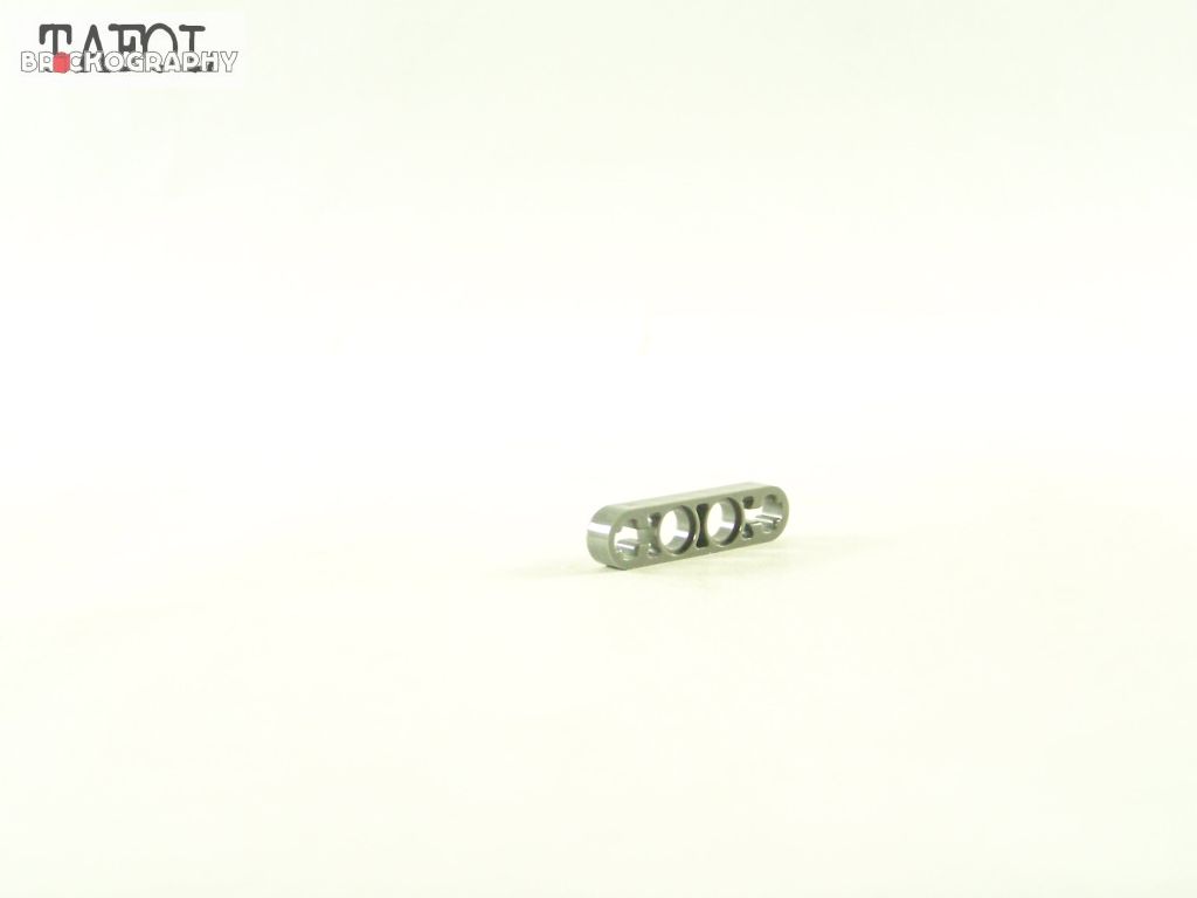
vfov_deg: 26.1
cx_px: 598
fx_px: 1936
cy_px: 449
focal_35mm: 56
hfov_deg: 34.3
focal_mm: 9.3
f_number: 3.1
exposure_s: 1/60
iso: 400
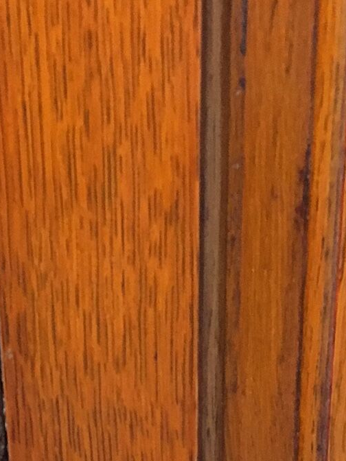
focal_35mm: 87
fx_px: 1159
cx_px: 108
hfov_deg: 16.9
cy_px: 493
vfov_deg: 21.5
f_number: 2.2
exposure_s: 1/17
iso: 200
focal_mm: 4.15
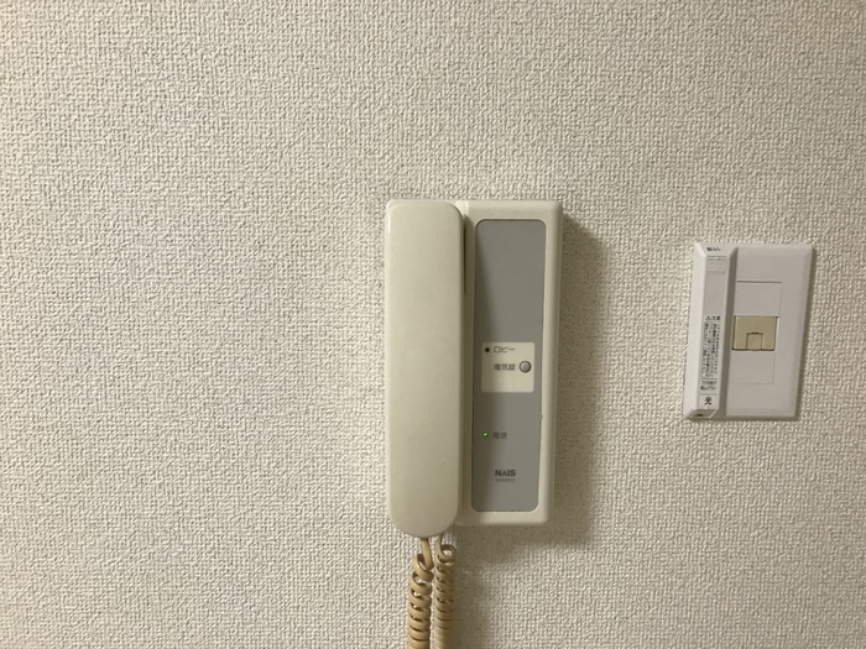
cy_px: 324
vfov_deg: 49.7
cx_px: 433
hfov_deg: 63.4
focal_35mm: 28
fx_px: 700
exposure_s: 1/30
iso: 32
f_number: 1.8
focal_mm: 3.99
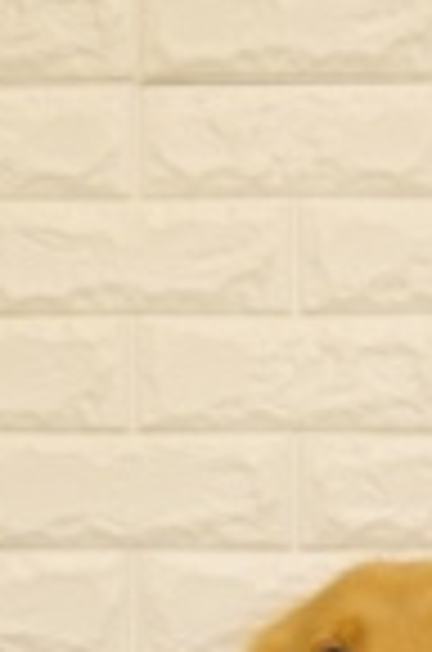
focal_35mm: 116
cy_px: 733
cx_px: 459
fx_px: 2098
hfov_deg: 11.6
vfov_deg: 17.1
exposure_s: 1/60
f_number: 2.8
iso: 640
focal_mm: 28
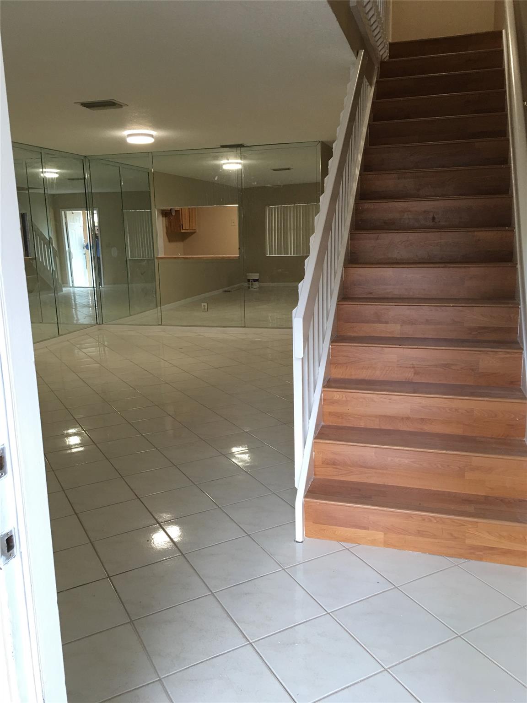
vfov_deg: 61.7
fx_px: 589
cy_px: 352
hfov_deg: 48.2
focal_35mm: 29
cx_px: 264
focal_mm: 4.15
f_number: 2.2
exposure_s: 1/15
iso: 40
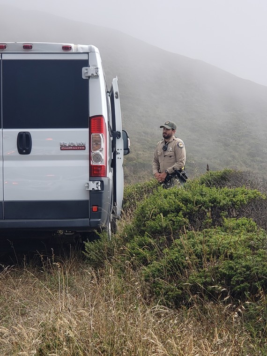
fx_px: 535
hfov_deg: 28.0
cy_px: 178
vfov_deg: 36.8
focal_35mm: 52
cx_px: 134
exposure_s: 1/765
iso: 32
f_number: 2.4
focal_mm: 6
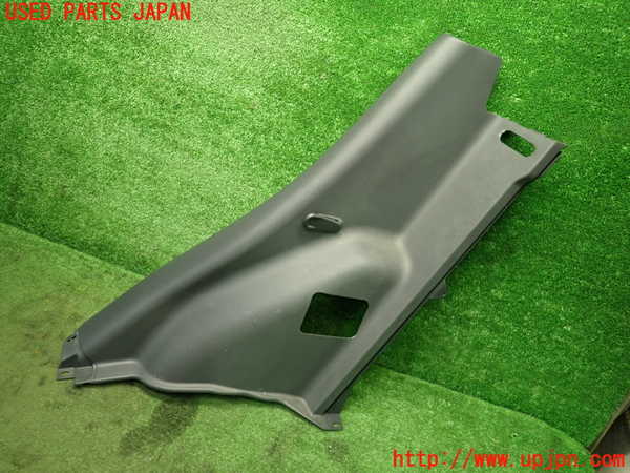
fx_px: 455
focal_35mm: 25
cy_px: 236
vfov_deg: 54.9
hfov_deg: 69.4
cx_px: 315
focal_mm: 4.5
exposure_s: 1/30
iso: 250
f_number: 2
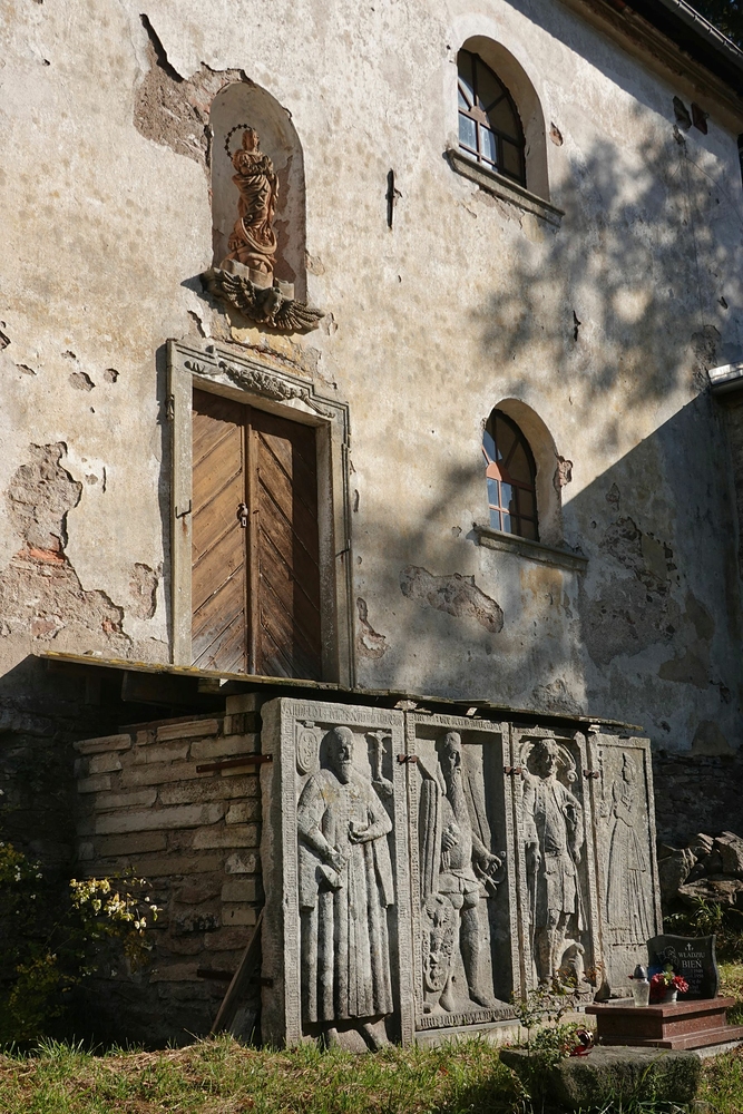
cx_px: 372
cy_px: 557
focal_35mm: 45
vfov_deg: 43.6
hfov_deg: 29.9
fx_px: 1393
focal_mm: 16.54
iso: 125
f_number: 6.3
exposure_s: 1/400
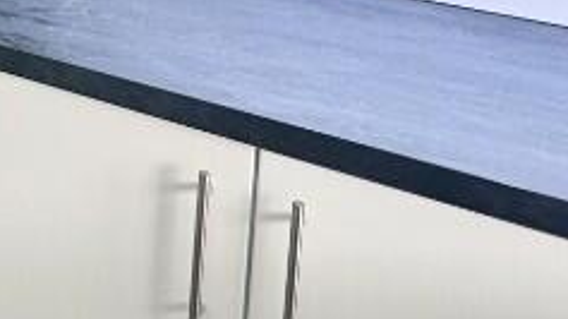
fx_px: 993
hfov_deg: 24.9
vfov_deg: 16.1
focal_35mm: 66
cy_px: -213
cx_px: -273
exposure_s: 1/99
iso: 125
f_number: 2.2
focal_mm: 2.22
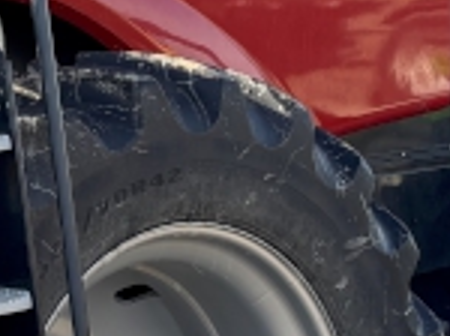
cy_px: 3
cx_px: 81
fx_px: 1804
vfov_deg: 10.6
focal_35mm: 139
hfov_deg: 14.1
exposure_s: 1/688
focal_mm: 5.96
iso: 50
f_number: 1.6
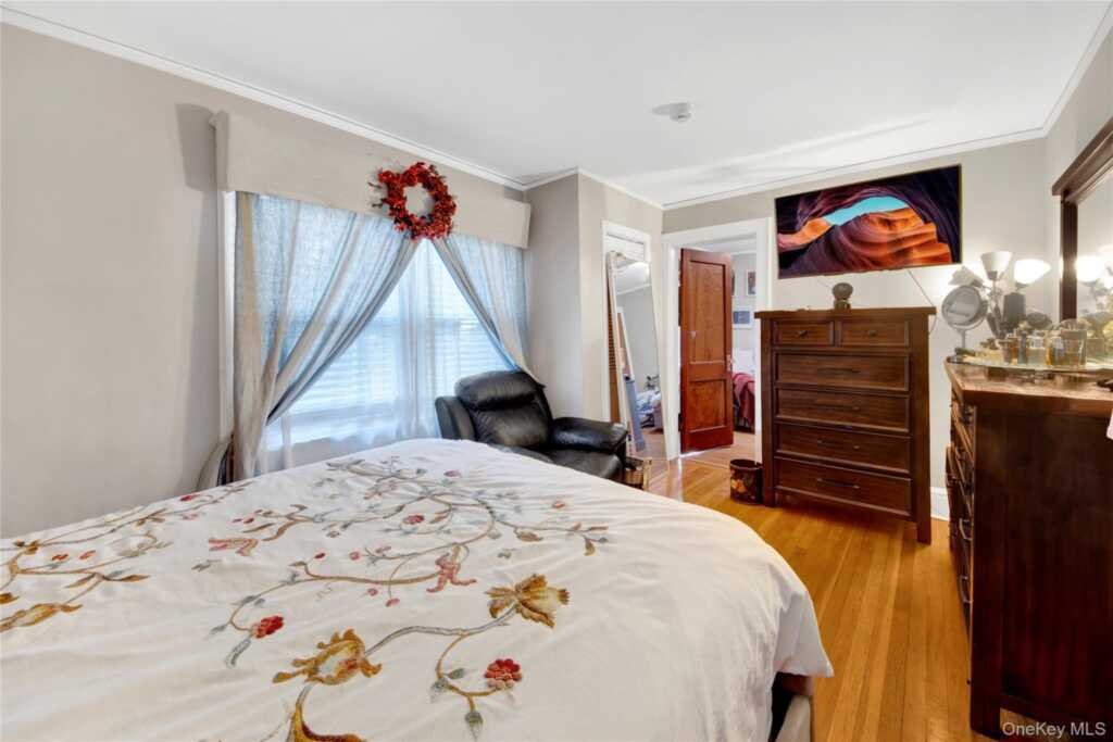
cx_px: 556
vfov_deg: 90.0
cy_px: 371
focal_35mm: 12
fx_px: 371
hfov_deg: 112.6
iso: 100
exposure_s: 1/1.25
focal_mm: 8
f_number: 8
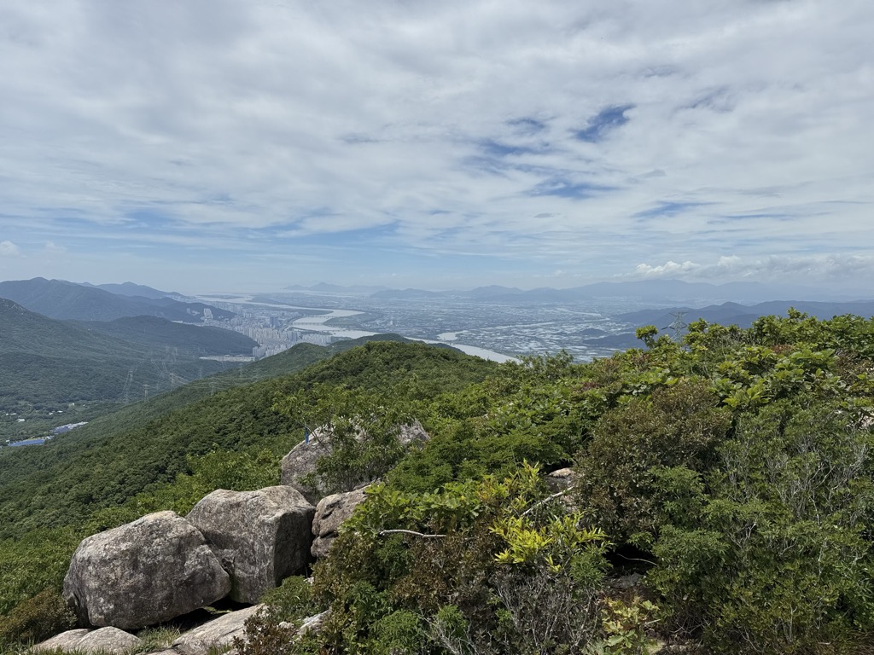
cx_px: 437
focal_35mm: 24
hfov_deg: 71.6
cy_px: 328
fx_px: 606
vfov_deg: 56.8
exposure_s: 1/10309
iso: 80
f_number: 1.78
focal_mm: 6.76
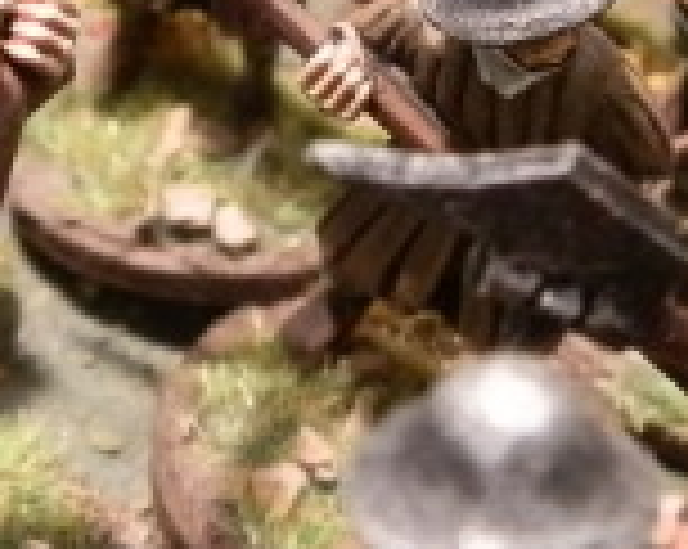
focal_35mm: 96
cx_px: 369
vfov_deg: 15.3
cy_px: -135
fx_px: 1952
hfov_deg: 20.0
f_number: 3.1
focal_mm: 5
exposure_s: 1/40
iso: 400
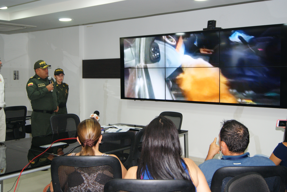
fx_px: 335
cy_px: 96
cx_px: 144
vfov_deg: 32.0
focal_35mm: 42
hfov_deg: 46.3
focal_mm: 28
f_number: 4.5
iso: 400
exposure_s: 1/60
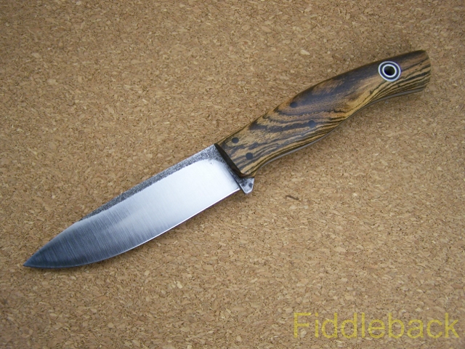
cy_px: 174
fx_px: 510
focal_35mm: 38
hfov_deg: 49.0
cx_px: 232
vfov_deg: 37.7
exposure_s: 1/350
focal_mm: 6.3
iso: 80
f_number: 2.8
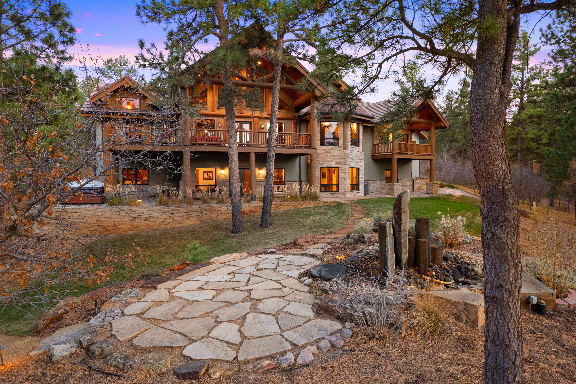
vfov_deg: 57.2
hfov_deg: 78.6
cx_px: 288
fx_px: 352
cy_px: 192
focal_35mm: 22
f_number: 2.8
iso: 340
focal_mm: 8.38
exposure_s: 1/15
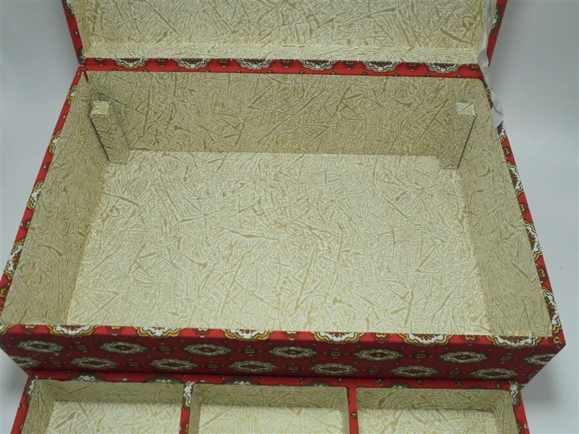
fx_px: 569
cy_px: 217
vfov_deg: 41.8
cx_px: 290
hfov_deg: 54.0
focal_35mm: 34
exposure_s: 1/100
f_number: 4
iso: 100
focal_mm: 6.1
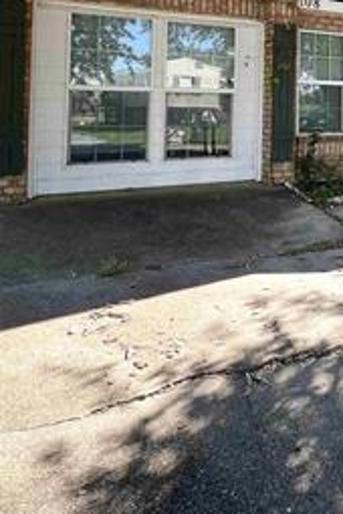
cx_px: 420
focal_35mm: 34
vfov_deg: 51.8
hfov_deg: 31.9
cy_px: 93
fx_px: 486
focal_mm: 1.57
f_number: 1.8
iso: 32
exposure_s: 1/174
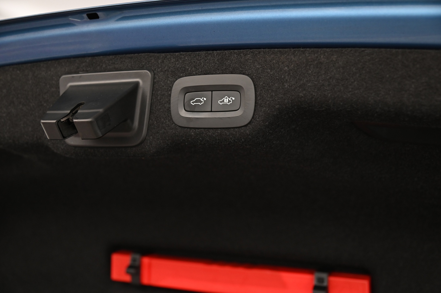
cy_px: 146
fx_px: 563
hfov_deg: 42.8
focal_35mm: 46
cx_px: 220
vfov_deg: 29.2
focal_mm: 46
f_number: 4
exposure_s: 1/80
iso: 2000
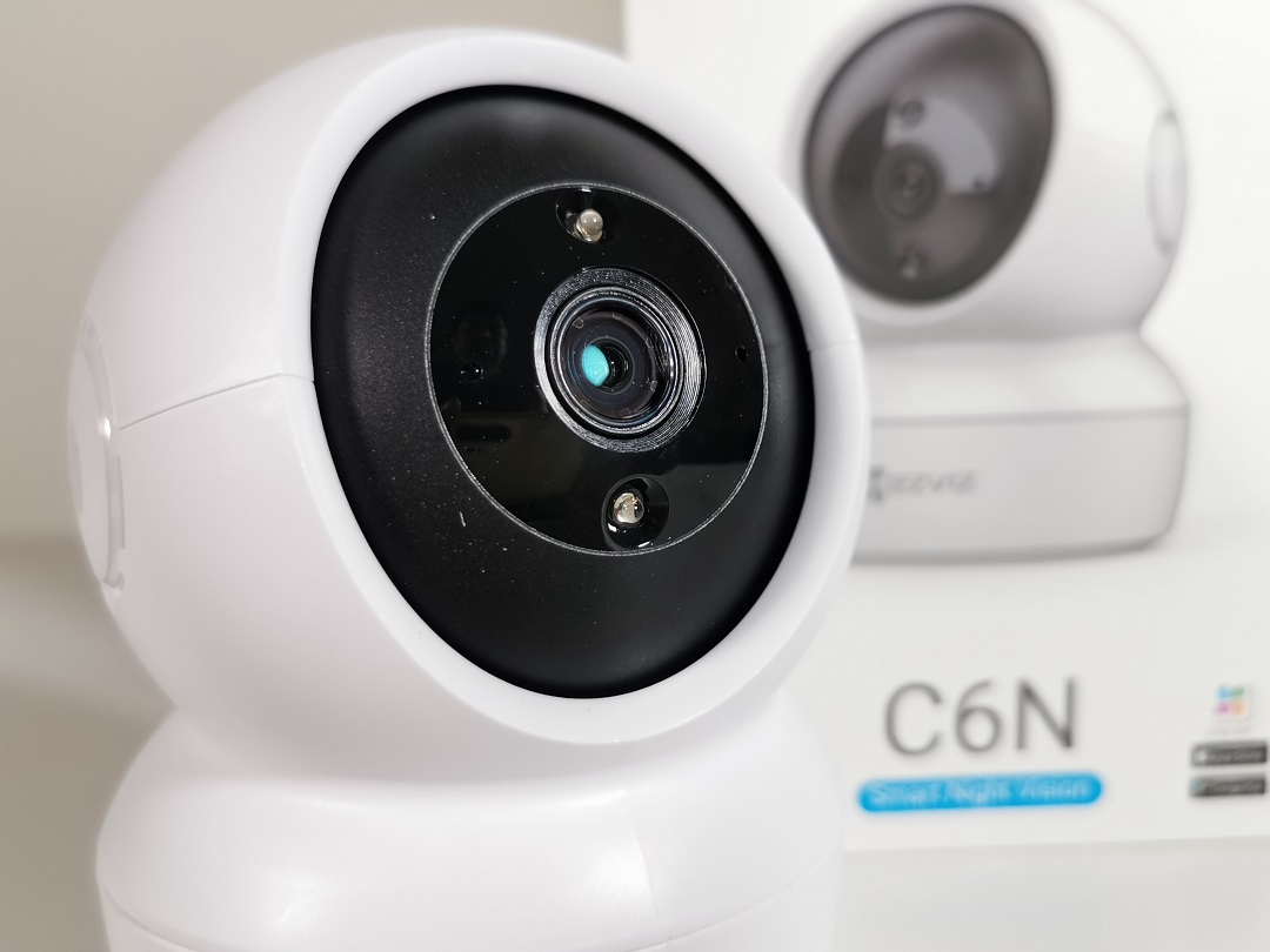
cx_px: 635
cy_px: 476
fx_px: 1284
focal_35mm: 35
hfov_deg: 52.6
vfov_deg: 40.7
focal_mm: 5.56
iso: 250
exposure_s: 1/60
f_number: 1.6
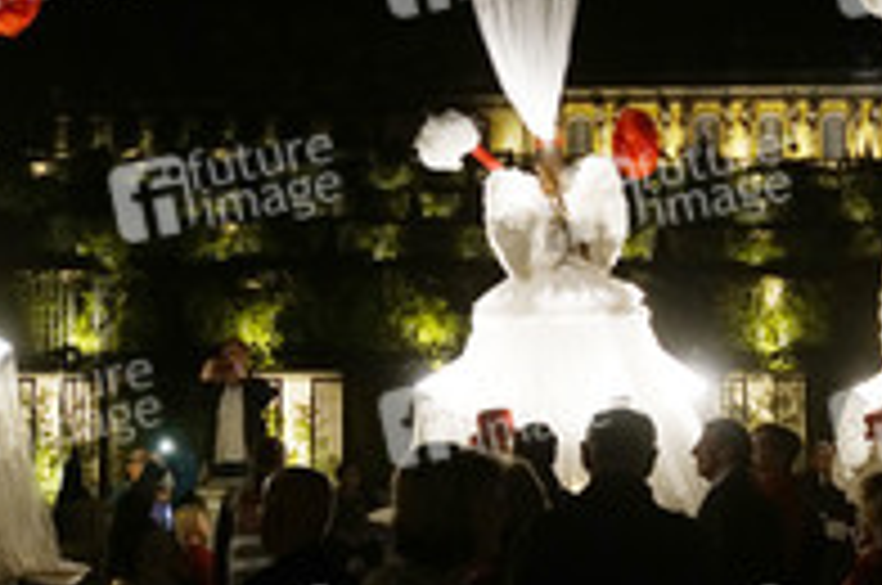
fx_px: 2984
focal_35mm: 122
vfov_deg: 11.1
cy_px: 76
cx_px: 556
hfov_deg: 16.8
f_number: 2.8
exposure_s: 1/80
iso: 1600
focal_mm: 53
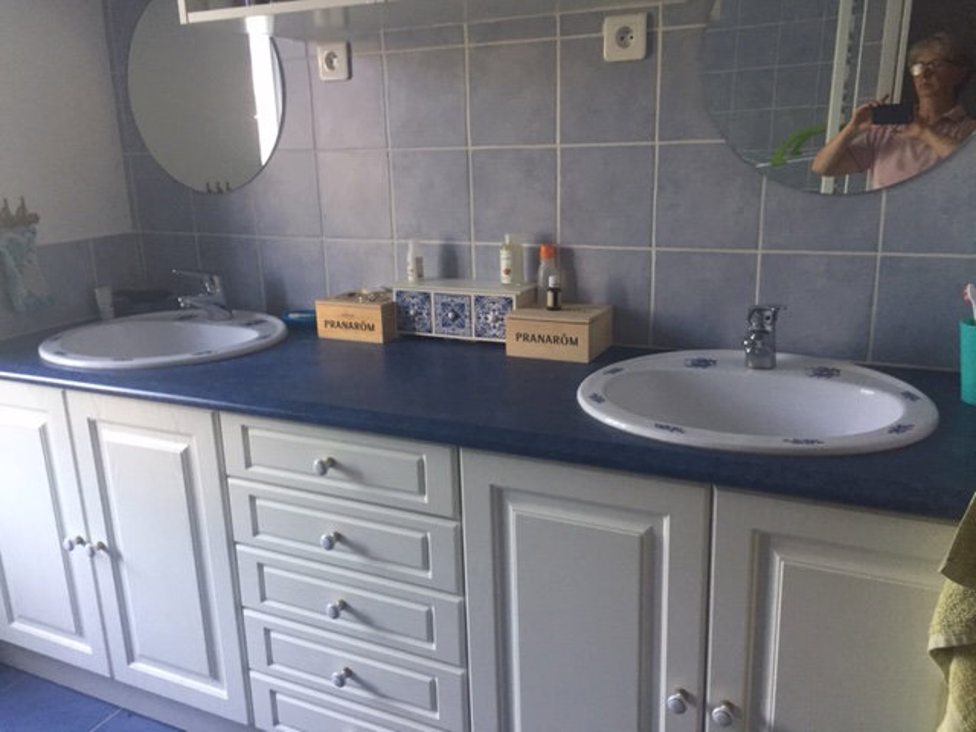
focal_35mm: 29
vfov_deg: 48.2
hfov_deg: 61.7
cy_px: 366
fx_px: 818
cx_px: 488
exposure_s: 1/33
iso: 160
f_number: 2.2
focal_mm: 4.15
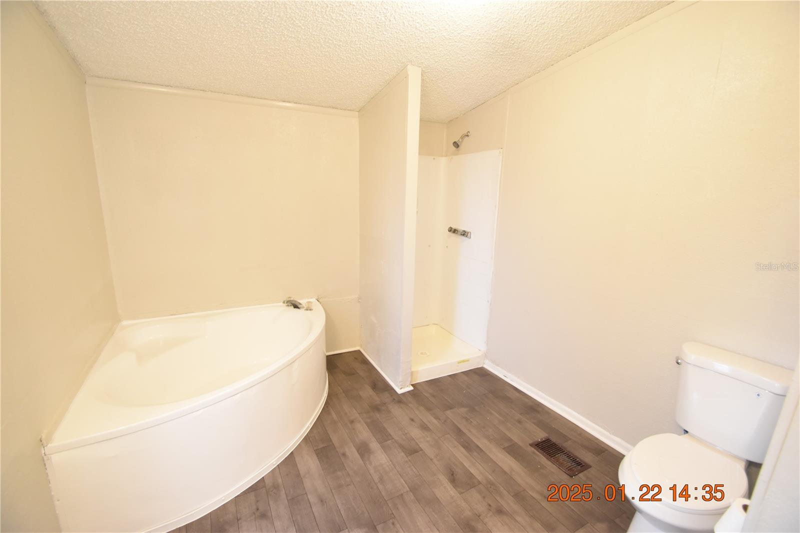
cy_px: 266
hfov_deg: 100.4
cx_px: 400
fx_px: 333
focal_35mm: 15
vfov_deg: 77.3
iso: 1400
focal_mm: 10
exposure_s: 1/60
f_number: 3.5
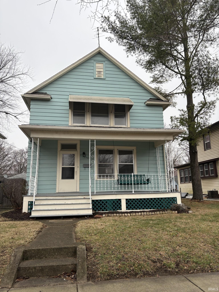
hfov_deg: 53.1
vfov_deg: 67.3
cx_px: 110
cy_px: 146
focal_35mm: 26
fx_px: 219
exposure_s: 1/447
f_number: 1.6
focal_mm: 5.96
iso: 50
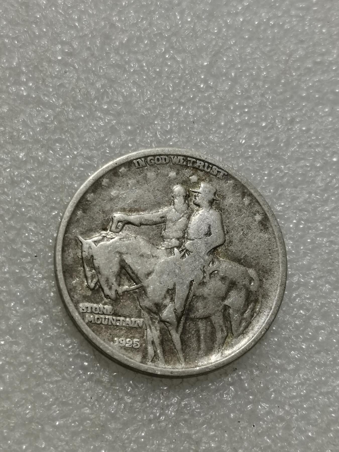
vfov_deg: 25.7
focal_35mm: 76
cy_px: 226
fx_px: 992
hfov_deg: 19.4
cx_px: 170
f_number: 1.8
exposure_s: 1/120
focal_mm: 5.58
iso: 64
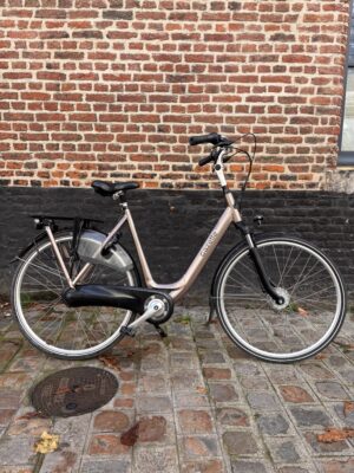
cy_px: 236
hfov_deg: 53.1
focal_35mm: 26
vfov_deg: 67.3
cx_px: 177
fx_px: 355
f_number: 1.6
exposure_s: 1/456
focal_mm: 5.96
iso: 50
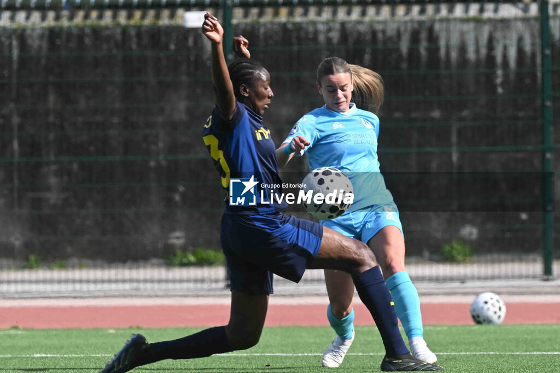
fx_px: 4665
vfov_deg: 4.6
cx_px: 280
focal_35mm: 300
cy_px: 186
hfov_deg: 6.9
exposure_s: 1/1250
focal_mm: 300
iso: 400
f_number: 9
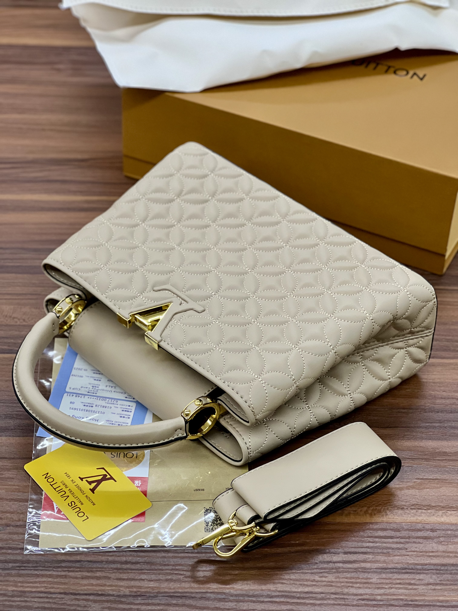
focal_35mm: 77
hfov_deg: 19.1
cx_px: 229
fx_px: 1358
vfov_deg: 25.3
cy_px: 306
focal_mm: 9
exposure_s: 1/100
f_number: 2.8
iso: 200
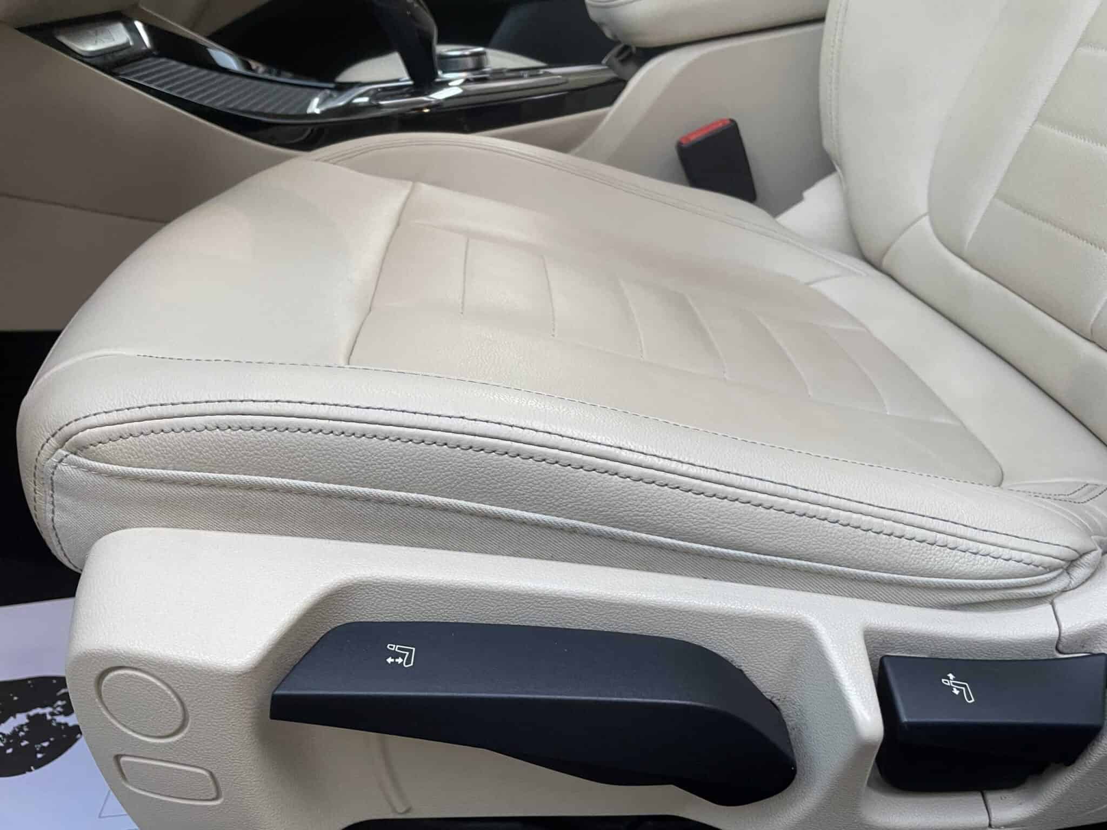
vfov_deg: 53.1
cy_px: 415
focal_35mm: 26
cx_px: 554
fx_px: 831
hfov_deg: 67.3
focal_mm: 4.2
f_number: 1.6
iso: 125
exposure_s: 1/90
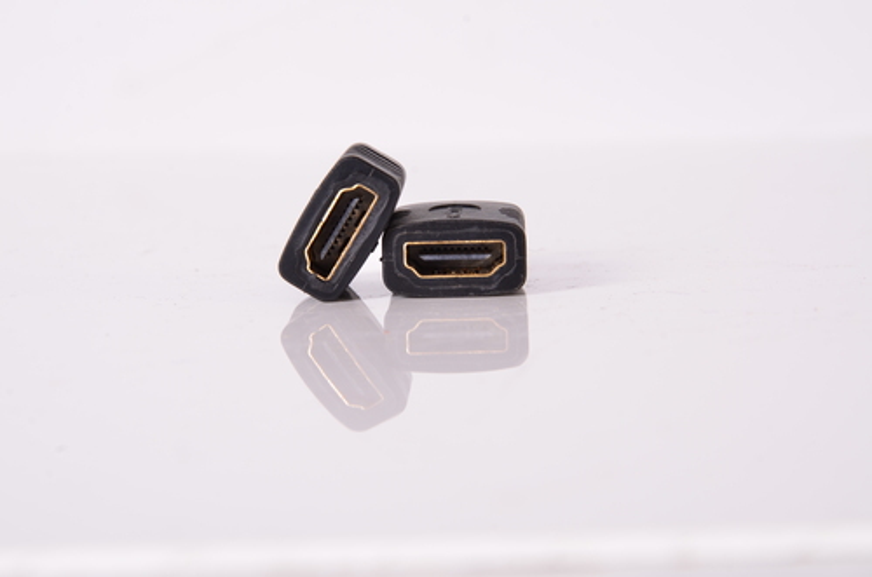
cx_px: 436
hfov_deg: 13.1
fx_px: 3807
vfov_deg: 8.7
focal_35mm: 158
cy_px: 288
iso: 100
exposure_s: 1/200
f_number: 14
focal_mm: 105
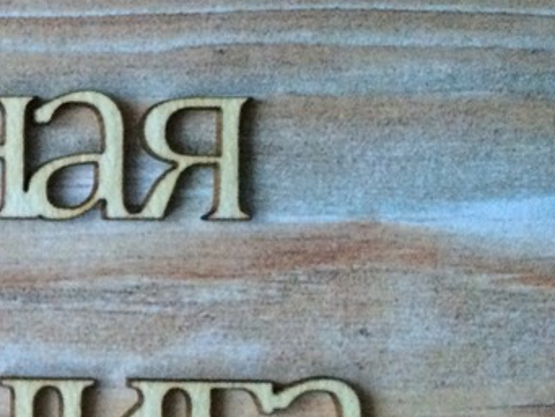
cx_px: -229
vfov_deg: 16.4
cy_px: 300
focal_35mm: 90
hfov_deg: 19.5
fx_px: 1443
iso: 320
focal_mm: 4.12
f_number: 2.2
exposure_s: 1/30
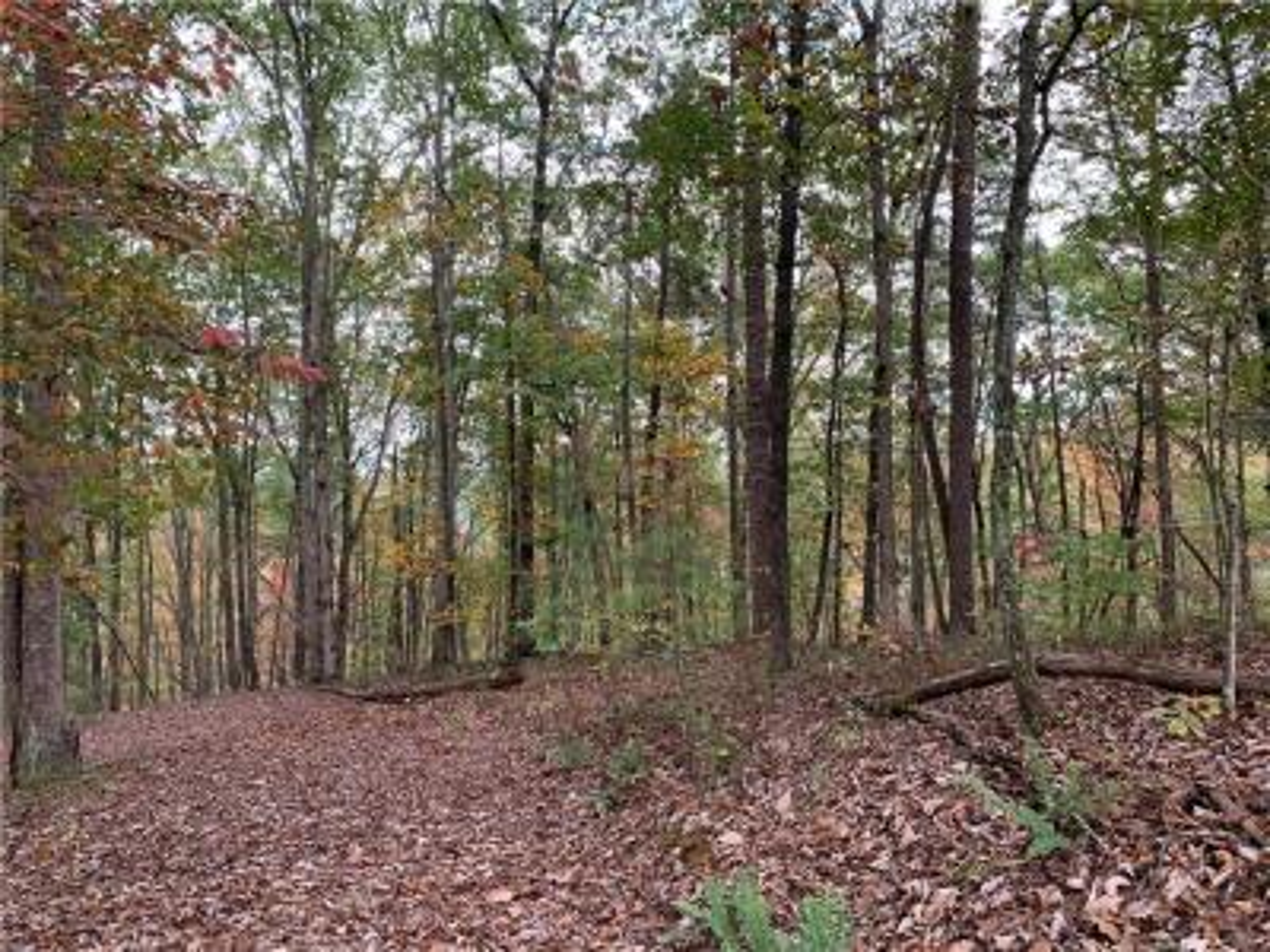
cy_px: 476
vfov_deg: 53.1
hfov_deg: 67.3
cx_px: 635
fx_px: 954
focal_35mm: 26
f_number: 1.8
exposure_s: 1/122
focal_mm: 4.25
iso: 40
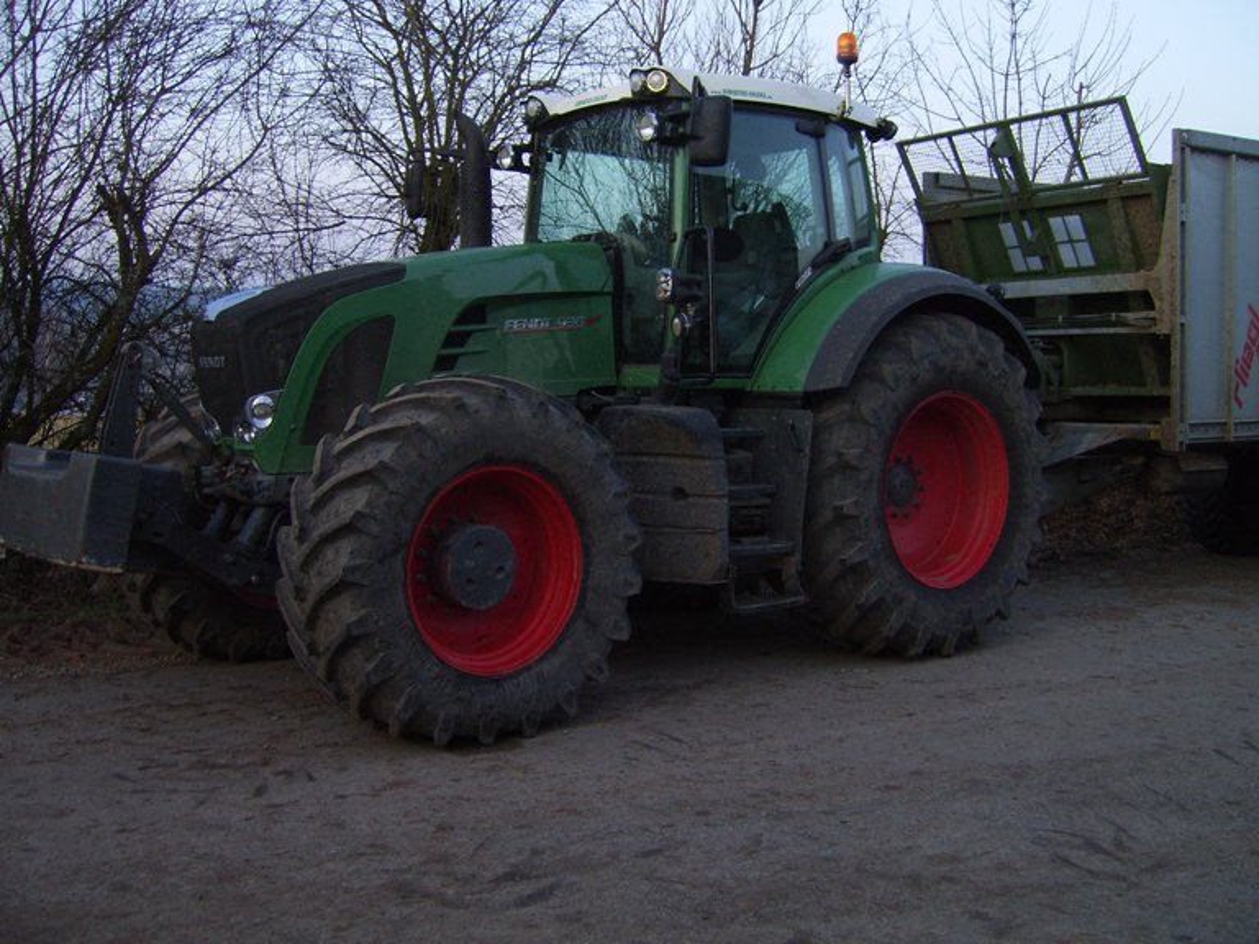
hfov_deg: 49.0
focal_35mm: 38
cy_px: 472
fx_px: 1382
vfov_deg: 37.7
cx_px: 630
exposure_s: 1/30
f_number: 2.8
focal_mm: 7.8
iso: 72
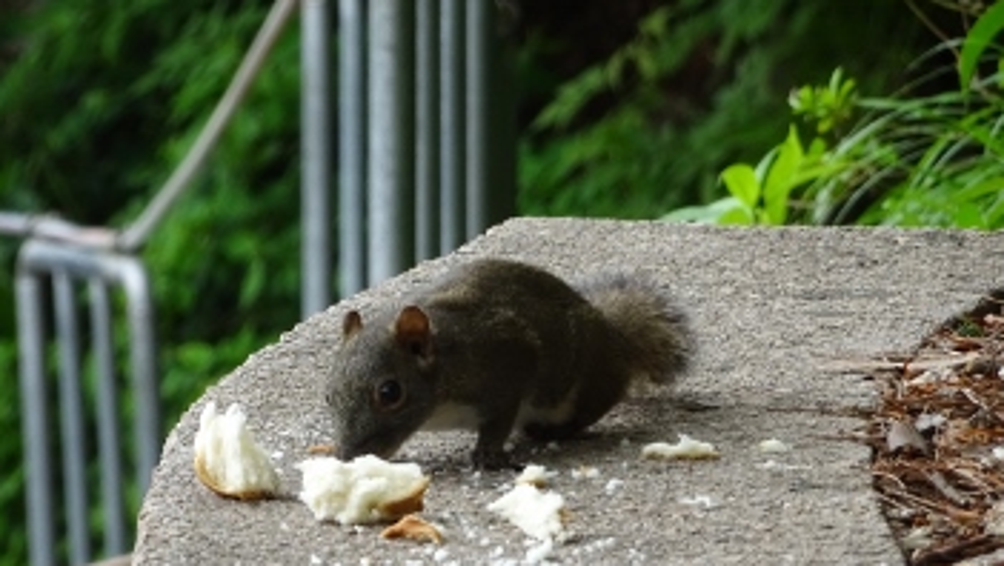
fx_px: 10443
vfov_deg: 3.1
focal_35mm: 392
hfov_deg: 5.5
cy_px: 360
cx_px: 469
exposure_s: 1/250
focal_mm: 54.04
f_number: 6.3
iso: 320
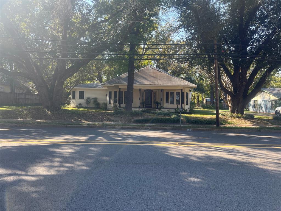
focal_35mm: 26
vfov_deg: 53.1
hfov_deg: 67.3
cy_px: 106
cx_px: 140
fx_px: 211
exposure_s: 1/763
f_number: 1.5
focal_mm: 5.7
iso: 50
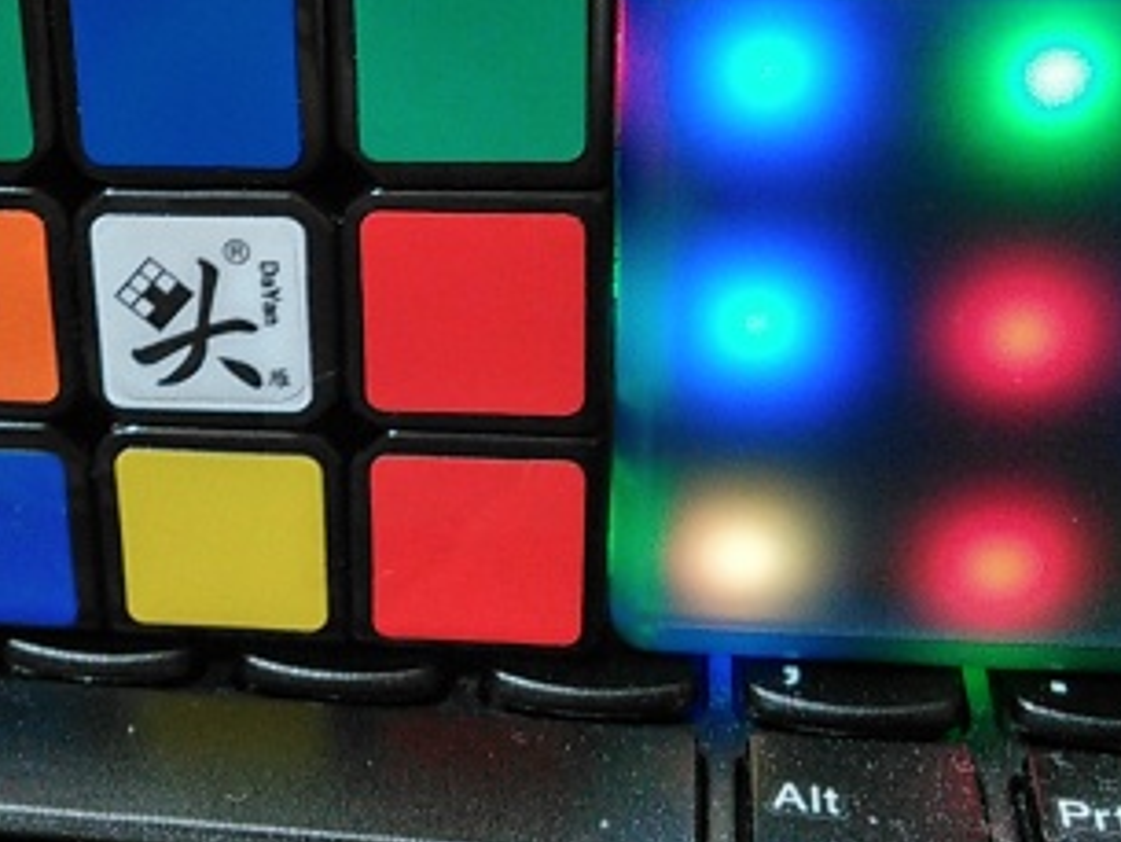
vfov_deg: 23.2
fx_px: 2041
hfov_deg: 30.2
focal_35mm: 63
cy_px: 261
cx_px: 290
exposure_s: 1/15.1
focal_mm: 4
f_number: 2.4
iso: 400
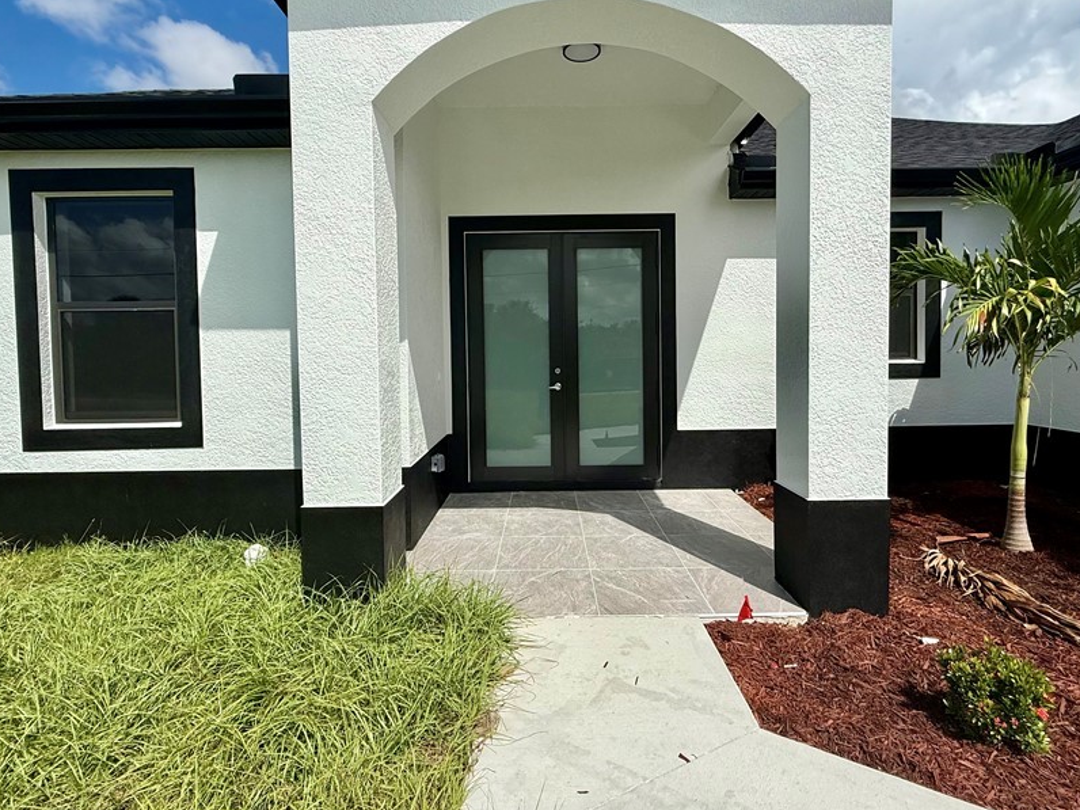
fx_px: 562
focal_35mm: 18
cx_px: 549
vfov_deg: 71.4
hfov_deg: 87.7
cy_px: 366
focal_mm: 2.22
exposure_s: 1/5155
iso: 50
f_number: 2.2
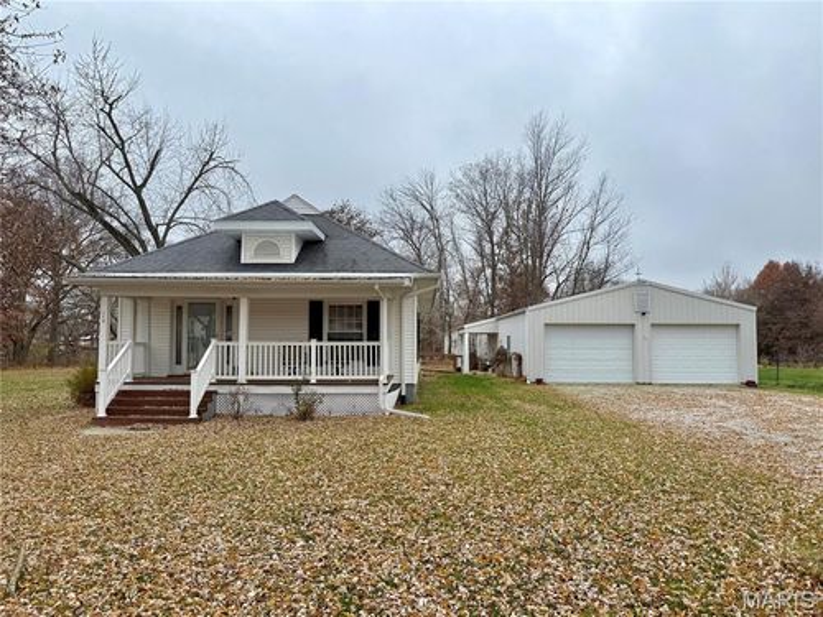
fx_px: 571
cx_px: 412
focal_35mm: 24
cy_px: 308
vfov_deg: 56.8
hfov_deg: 71.6
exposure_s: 1/1689
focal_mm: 6.76
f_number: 1.78
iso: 80
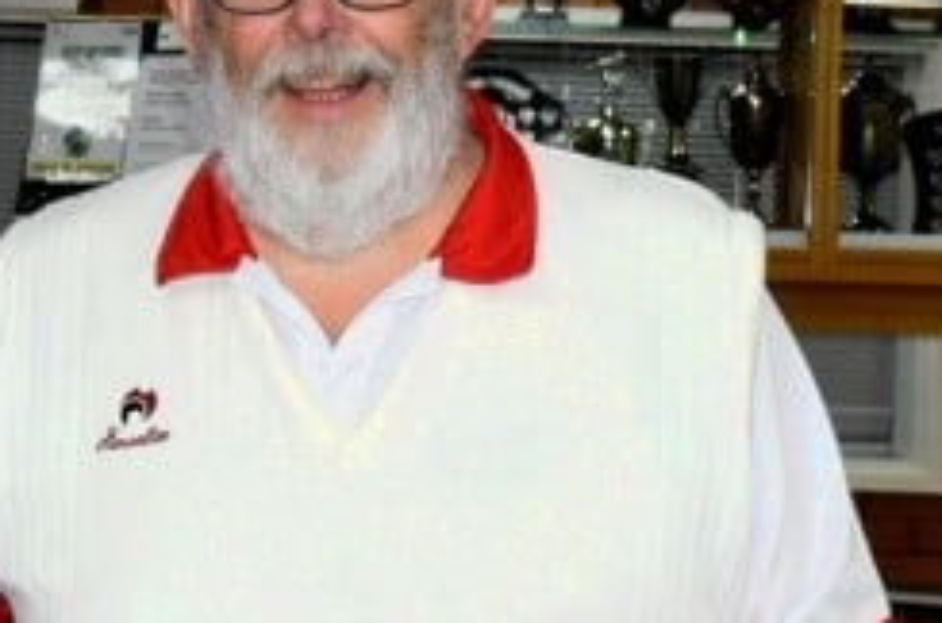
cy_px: 446
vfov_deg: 9.2
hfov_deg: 13.5
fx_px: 3863
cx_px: -240
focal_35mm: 148
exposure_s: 1/200
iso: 3200
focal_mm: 38
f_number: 9
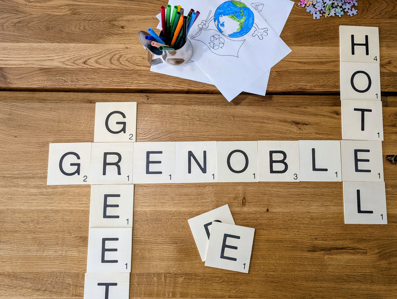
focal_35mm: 30
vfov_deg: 46.9
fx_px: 345
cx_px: 230
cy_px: 147
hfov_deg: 59.6
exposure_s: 1/25
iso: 47
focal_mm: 6.9
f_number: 1.68
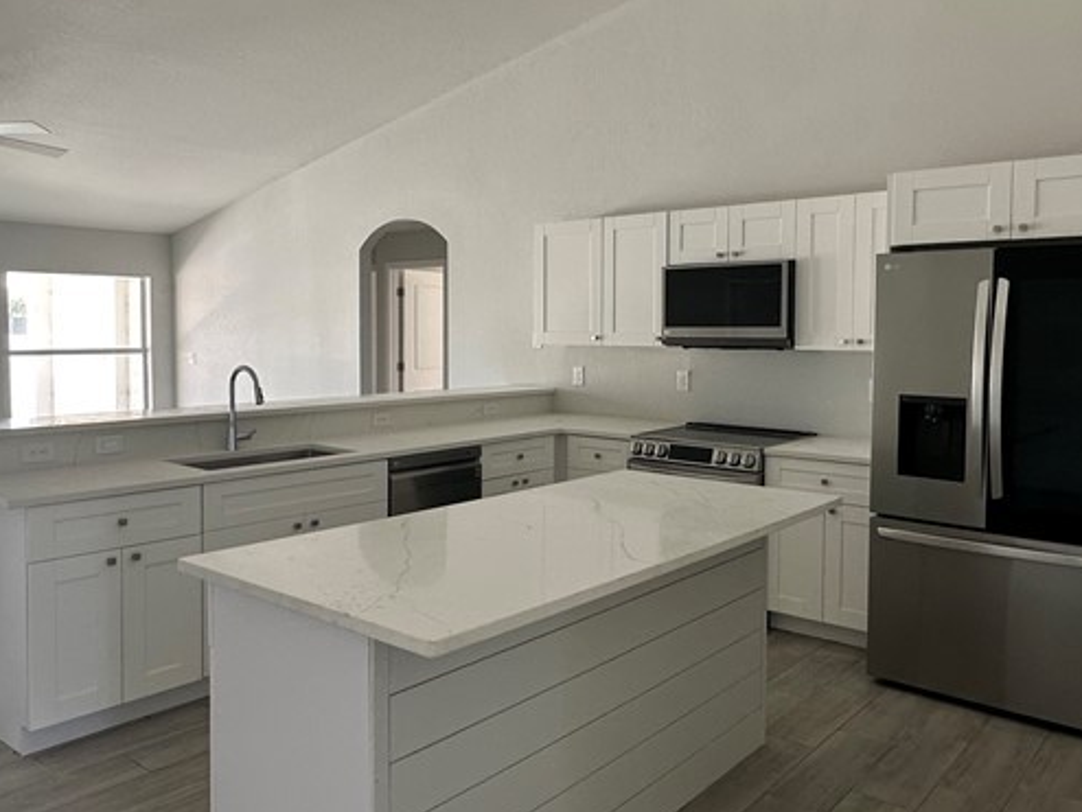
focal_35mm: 29
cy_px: 366
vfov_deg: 48.2
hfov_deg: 61.6
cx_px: 554
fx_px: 907
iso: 100
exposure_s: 1/99
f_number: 2.2
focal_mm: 2.22
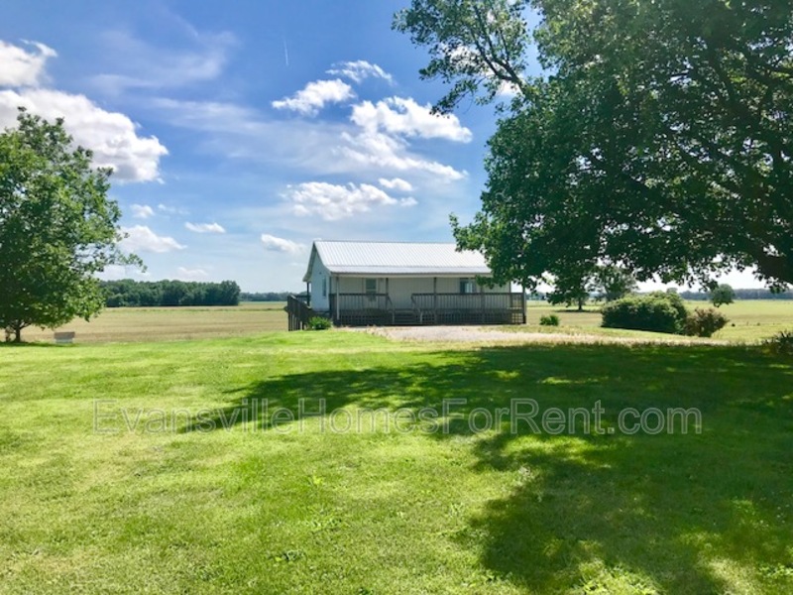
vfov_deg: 49.7
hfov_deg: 63.4
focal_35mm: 28
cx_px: 396
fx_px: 641
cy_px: 298
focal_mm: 3.99
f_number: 1.8
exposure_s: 1/4566
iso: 20
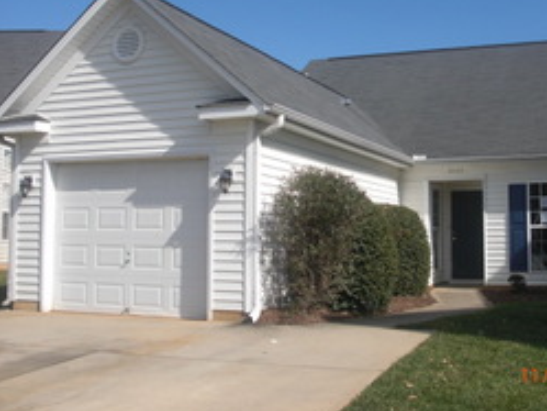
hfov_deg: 37.8
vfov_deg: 29.0
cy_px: 147
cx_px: 358
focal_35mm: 50
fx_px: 790
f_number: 2.8
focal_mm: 6.3
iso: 50
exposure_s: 1/1000
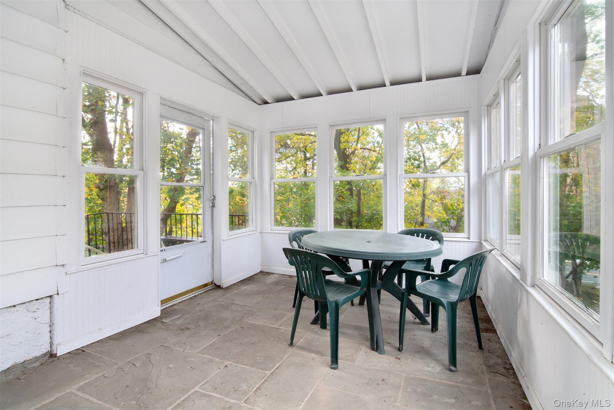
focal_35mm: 16
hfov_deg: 95.0
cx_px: 307
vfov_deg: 72.0
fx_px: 281
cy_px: 205
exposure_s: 1/30
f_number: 11
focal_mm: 11
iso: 640
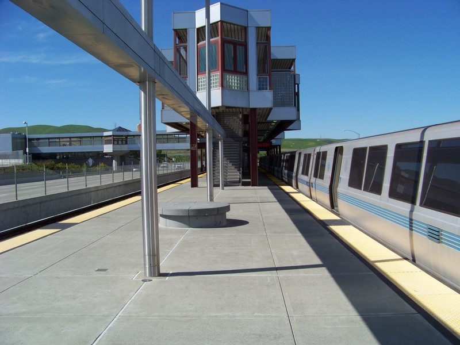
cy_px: 172
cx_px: 230
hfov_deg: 51.4
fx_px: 478
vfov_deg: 39.7
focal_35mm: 36
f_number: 4
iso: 62
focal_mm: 5.85
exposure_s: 1/800
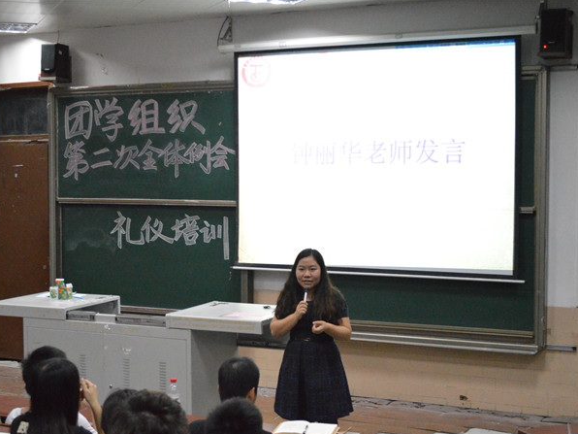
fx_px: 961
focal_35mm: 58
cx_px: 259
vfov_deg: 25.4
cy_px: 217
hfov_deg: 33.4
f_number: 5
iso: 6400
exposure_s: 1/100
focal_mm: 35
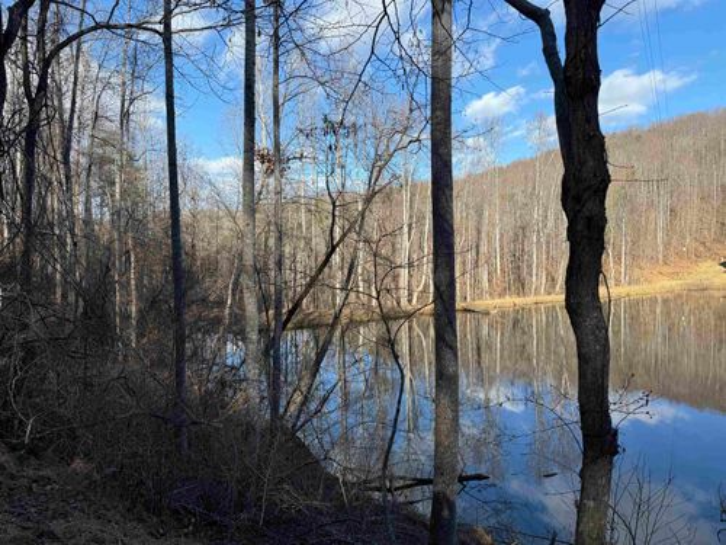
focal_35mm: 24
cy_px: 272
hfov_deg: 71.6
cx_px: 363
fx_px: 503
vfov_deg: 56.8
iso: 80
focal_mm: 6.76
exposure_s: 1/2232
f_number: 1.78
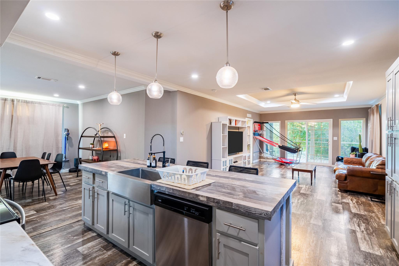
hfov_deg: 96.7
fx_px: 177
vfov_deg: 73.7
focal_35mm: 16
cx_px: 200
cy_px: 133
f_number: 8
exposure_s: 1/8
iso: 400
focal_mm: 16
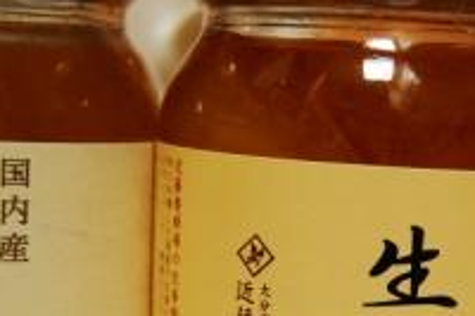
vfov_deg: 13.0
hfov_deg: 19.5
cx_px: 373
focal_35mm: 104
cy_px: 273
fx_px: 1373
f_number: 4.5
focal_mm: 31
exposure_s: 1/25
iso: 1600
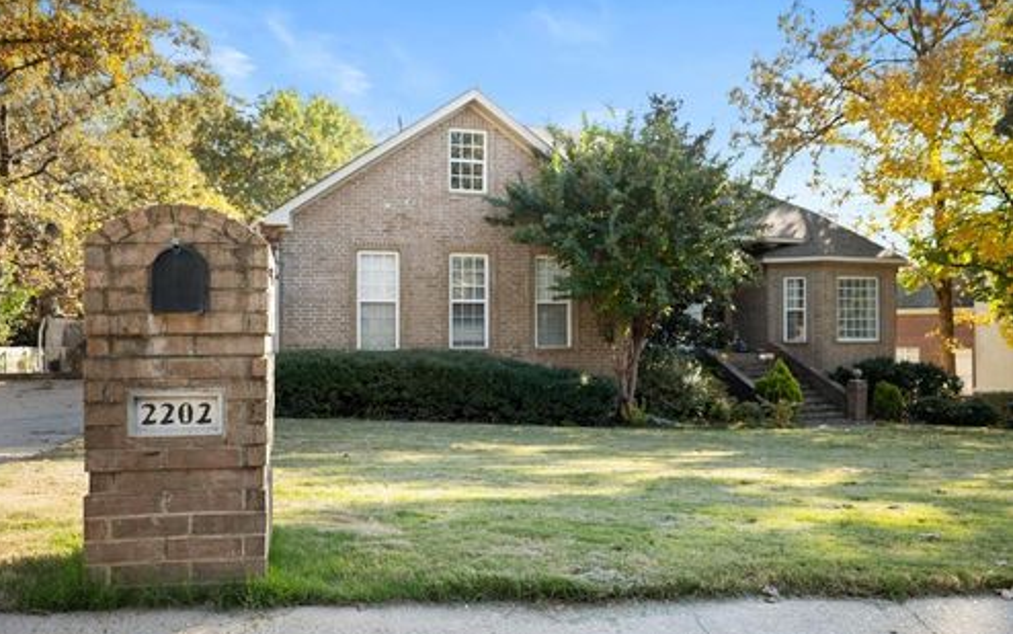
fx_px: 911
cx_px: 502
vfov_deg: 38.3
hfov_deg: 58.1
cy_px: 317
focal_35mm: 33
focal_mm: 32
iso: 125
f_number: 4
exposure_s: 1/100
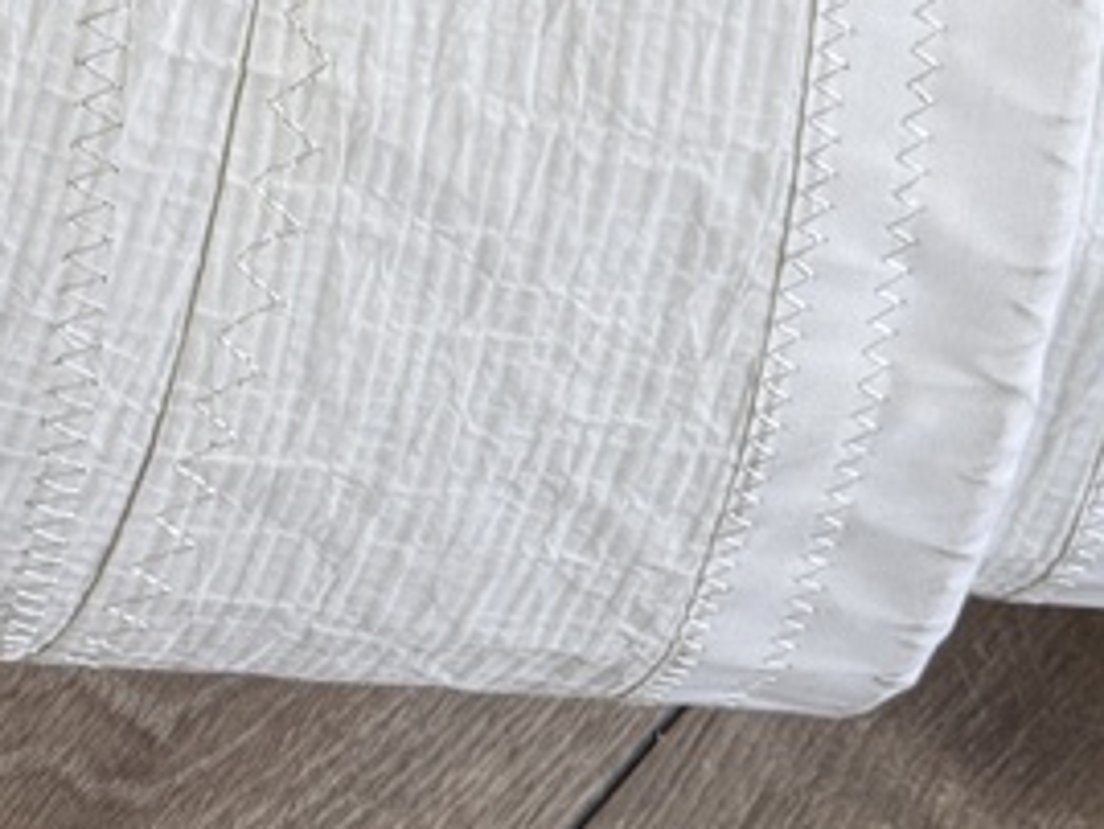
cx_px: -923
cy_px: -669
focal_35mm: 107
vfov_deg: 12.6
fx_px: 3414
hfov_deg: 15.6
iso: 64
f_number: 1.78
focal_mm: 6.76
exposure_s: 1/100
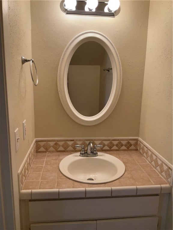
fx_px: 193
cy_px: 115
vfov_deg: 61.7
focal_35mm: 29
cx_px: 86
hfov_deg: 48.2
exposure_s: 1/50
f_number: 1.8
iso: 40
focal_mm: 3
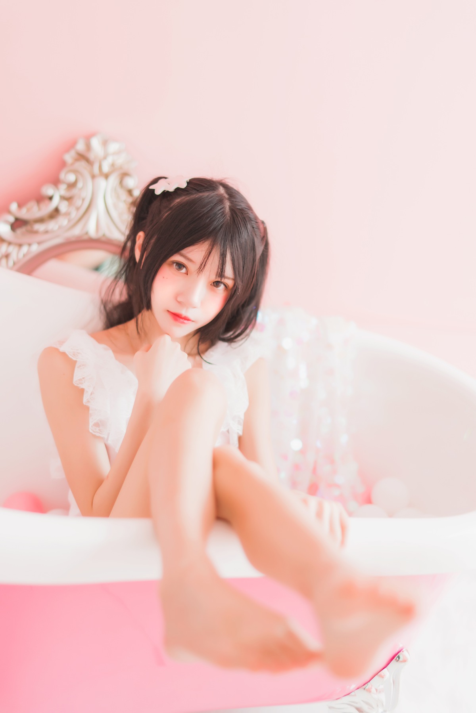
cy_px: 356
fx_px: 991
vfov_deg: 39.6
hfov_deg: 27.0
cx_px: 238
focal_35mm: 50
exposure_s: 1/80
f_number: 1.4
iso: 800
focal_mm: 50
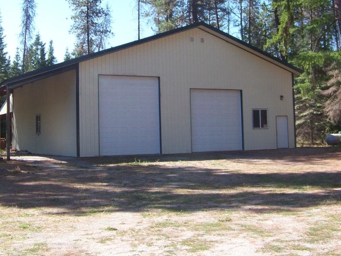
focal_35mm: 54
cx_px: 158
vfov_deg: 26.9
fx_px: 532
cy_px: 83
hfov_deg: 35.5
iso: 64
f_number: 2.8
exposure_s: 1/400
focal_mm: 5.85
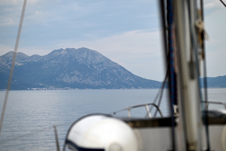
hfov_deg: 14.1
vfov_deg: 9.5
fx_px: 911
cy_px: 76
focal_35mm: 145
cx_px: 113
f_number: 5.6
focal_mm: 145
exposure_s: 1/1000
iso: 200
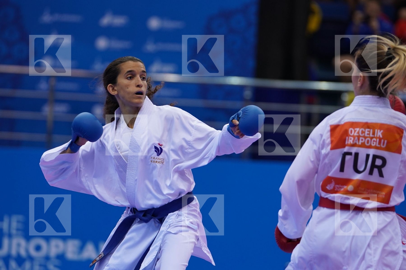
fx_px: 3011
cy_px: 135
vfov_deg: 5.1
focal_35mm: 267
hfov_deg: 7.7
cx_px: 203
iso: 1000
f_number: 2.8
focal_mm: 178
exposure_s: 1/1000
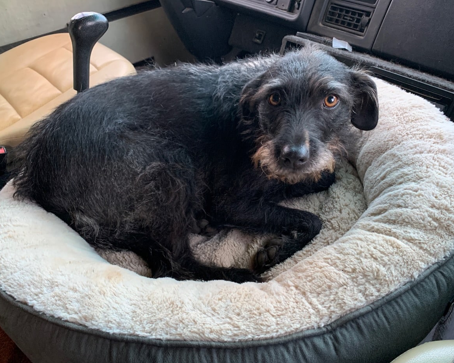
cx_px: 230
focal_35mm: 28
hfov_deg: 62.2
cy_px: 187
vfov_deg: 51.5
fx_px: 376
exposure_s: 1/60
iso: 320
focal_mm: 4.25
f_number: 1.8
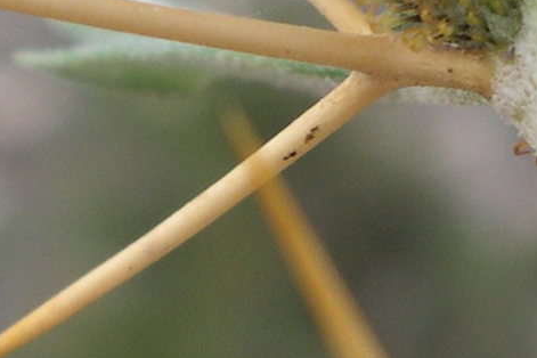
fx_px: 2252
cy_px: -192
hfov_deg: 13.6
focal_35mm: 151
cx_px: 366
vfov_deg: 8.9
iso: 100
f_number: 7.6
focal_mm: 8
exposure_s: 1/87
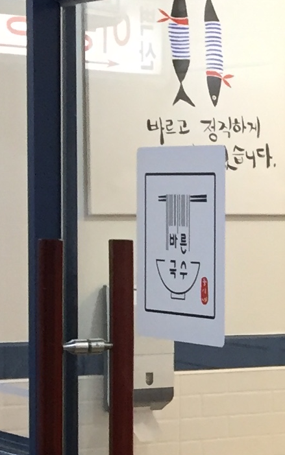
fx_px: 1776
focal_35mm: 143
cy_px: 323
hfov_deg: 8.0
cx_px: 824
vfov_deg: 14.6
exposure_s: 1/30
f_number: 2.2
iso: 80
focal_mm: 4.15
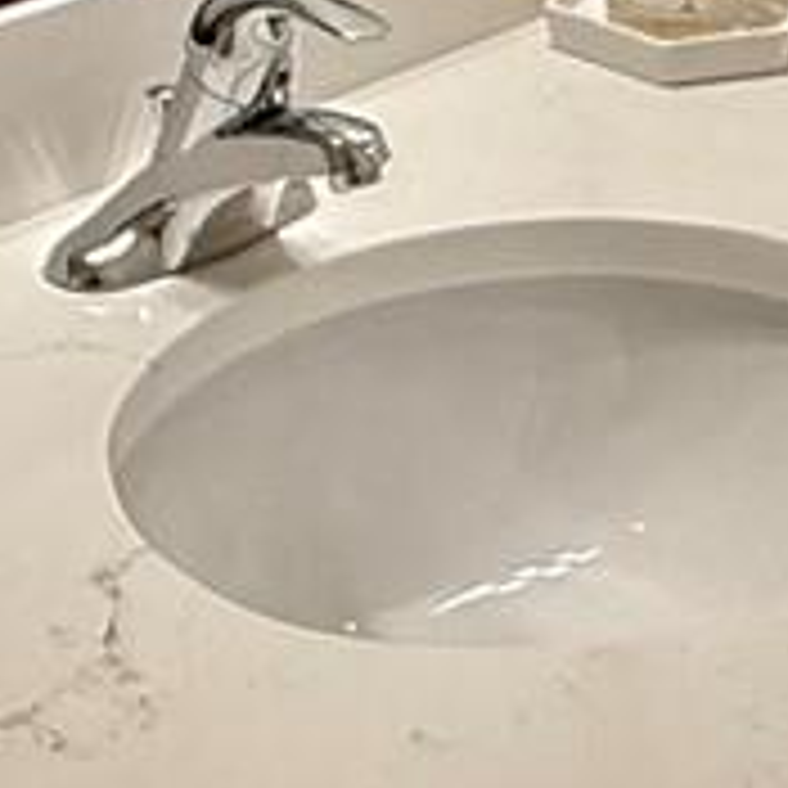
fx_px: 2910
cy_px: -536
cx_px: 212
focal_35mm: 113
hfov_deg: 15.4
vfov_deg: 14.0
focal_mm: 2.22
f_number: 2.2
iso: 100
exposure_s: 1/120
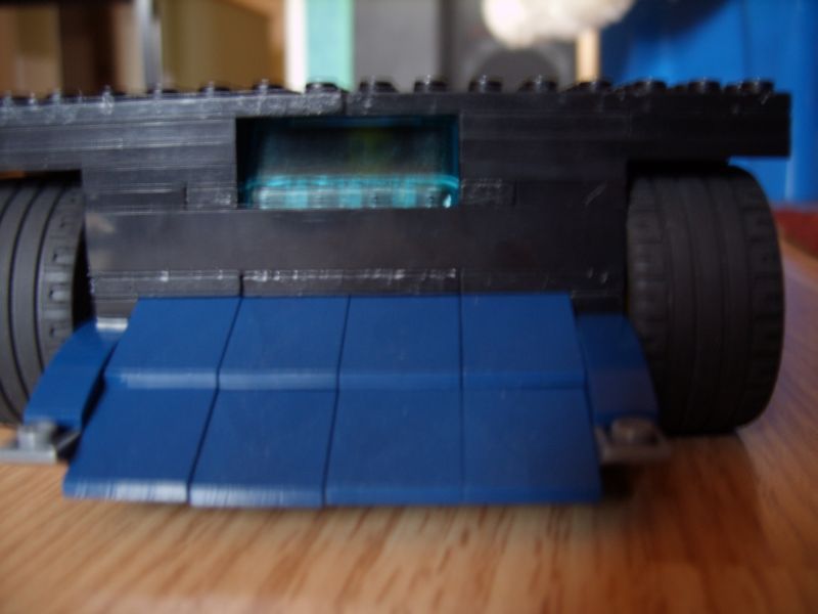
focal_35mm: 38
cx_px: 409
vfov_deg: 37.7
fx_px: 898
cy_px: 307
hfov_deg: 49.0
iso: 100
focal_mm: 7.8
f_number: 2.8
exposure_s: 1
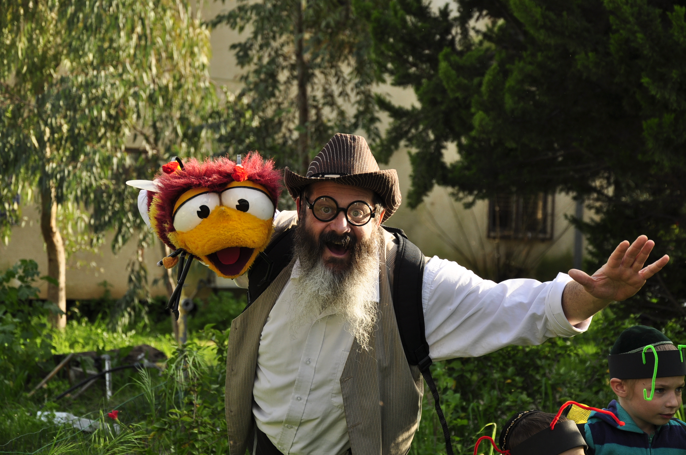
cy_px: 228
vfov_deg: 13.8
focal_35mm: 99
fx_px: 1884
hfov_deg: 20.6
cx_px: 343
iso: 200
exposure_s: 1/320
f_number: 5.3
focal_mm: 66
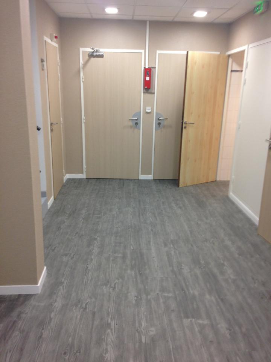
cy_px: 181
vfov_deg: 55.4
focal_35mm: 33
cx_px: 136
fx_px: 344
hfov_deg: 42.9
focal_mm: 4.12
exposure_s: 1/20
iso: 64
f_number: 2.4
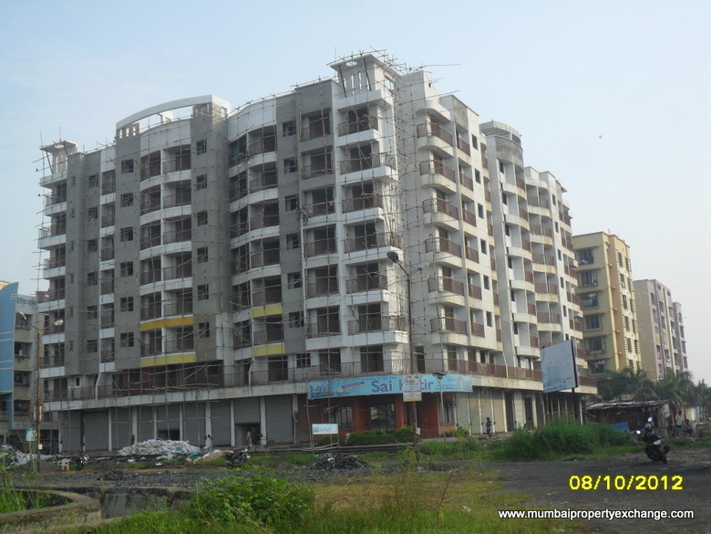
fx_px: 904
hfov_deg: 42.9
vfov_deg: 32.9
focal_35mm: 44
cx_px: 356
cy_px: 267
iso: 100
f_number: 4.5
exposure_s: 1/500
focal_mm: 7.8
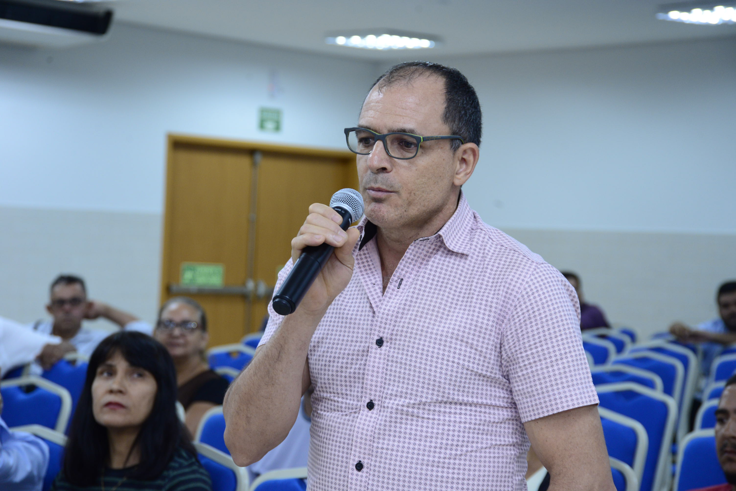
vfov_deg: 14.4
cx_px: 368
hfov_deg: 21.5
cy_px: 246
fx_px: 1943
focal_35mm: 95
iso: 1600
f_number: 5.6
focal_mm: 95
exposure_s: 1/60
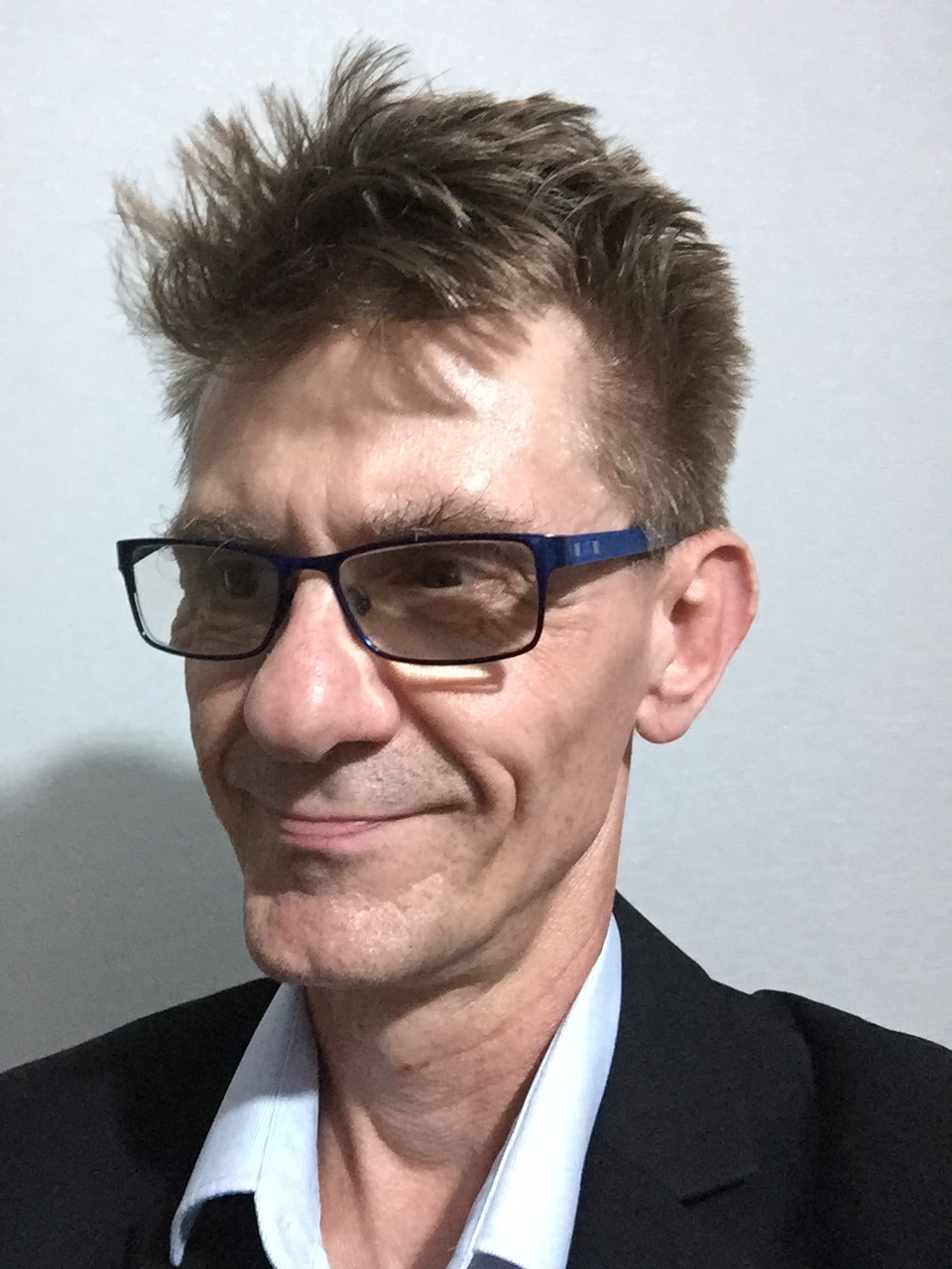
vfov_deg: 58.4
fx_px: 1137
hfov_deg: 45.4
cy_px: 634
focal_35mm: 31
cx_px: 476
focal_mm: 2.65
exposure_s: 1/25
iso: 320
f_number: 2.2
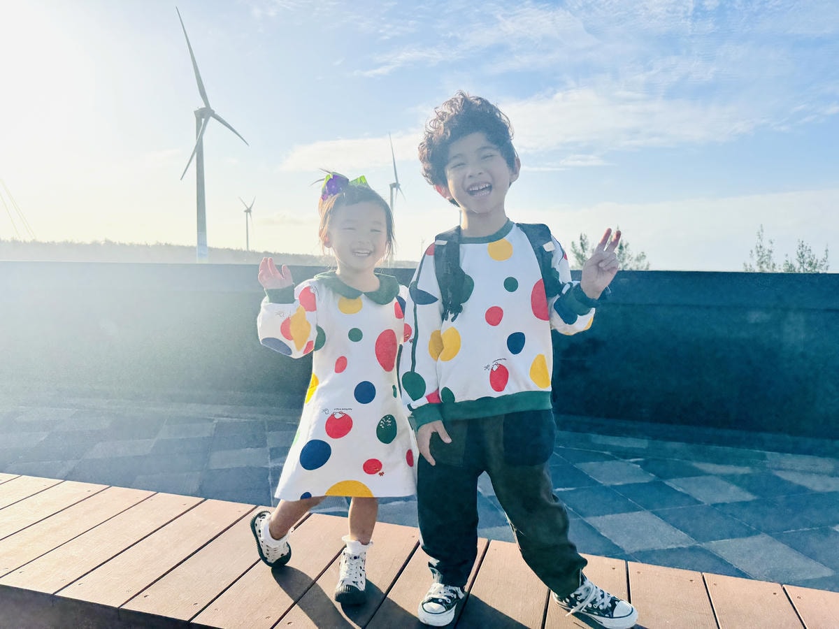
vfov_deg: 56.8
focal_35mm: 24
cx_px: 420
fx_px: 582
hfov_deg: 71.6
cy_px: 314
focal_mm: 6.86
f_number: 1.78
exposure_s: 1/9009
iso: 80
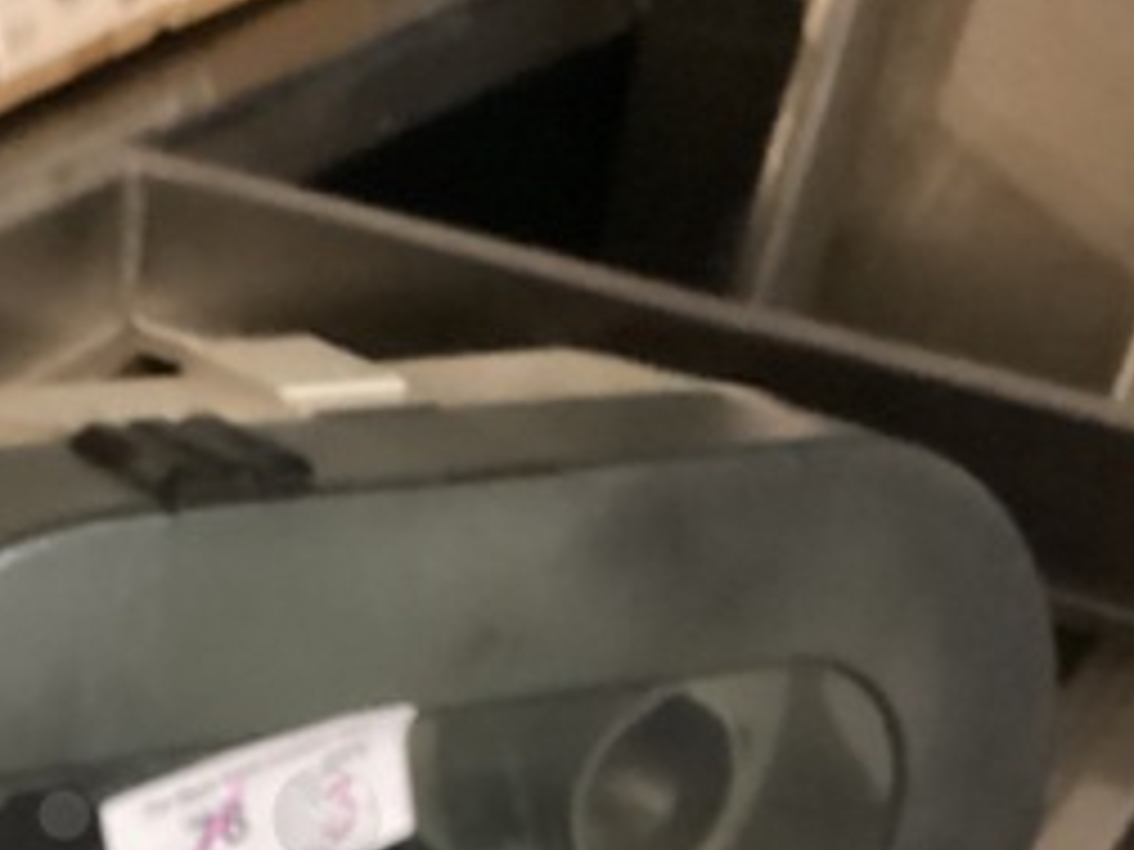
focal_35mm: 75
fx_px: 2457
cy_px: 998
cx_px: 63
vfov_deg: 18.7
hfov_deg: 25.0
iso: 640
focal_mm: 3.3
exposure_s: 1/15
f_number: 2.4
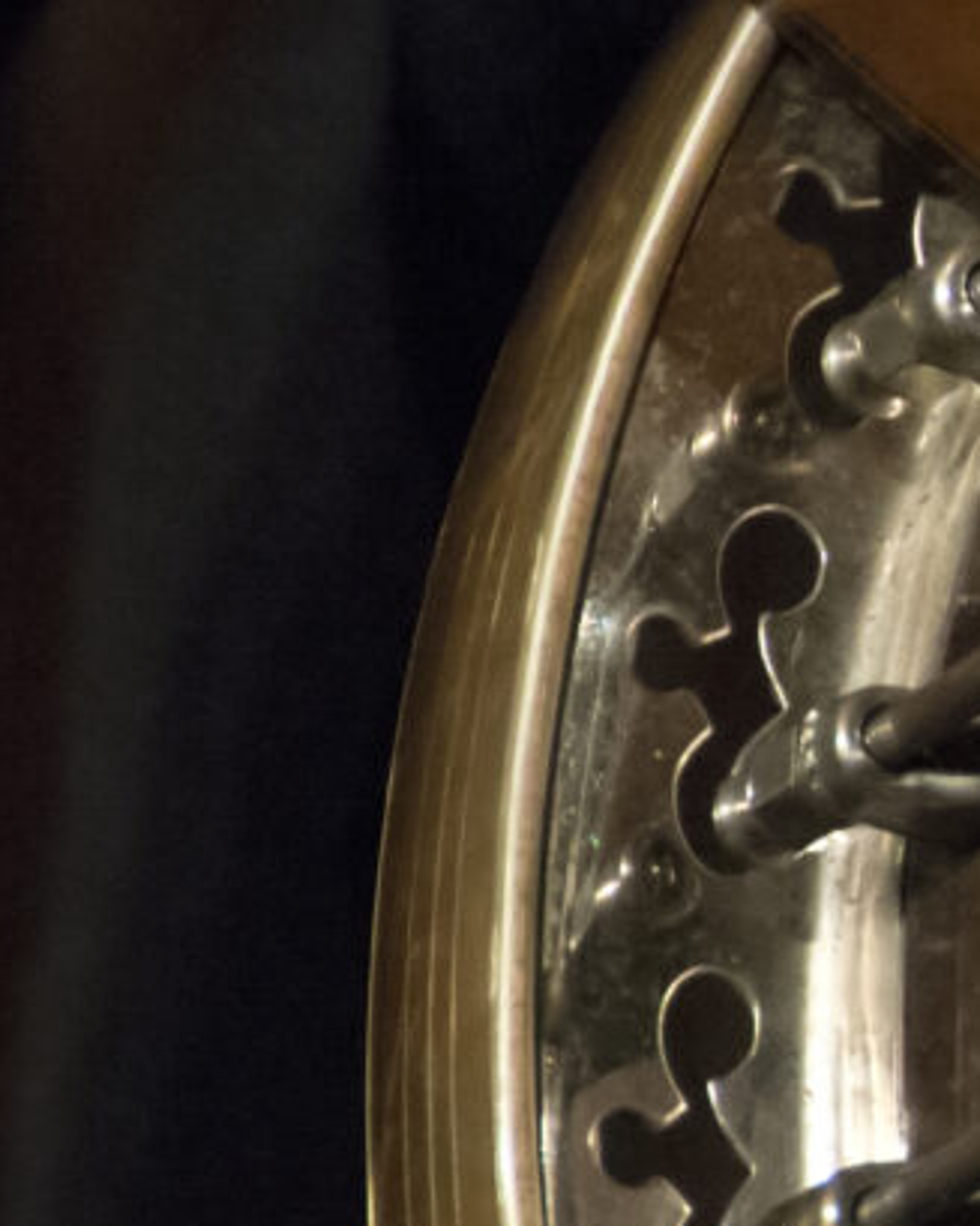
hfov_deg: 0.9
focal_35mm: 1765
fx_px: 64014
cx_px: 2529
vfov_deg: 1.1
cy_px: 979
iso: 6400
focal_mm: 300
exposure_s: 1/200
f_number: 6.3
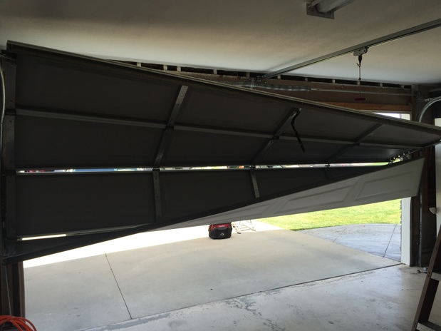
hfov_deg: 61.7
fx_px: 369
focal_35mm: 29
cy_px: 166
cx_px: 220
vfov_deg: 48.2
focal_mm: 4.15
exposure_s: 1/295
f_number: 2.2
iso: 32
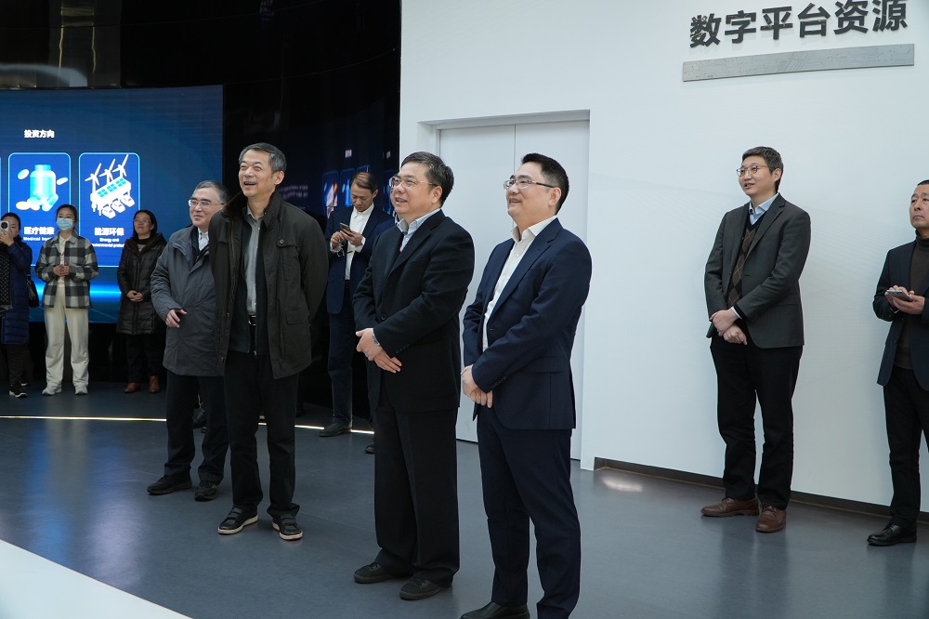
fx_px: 929
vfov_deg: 36.8
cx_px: 464
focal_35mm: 36
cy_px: 310
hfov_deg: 53.1
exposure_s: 1/60
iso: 400
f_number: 4
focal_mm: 24
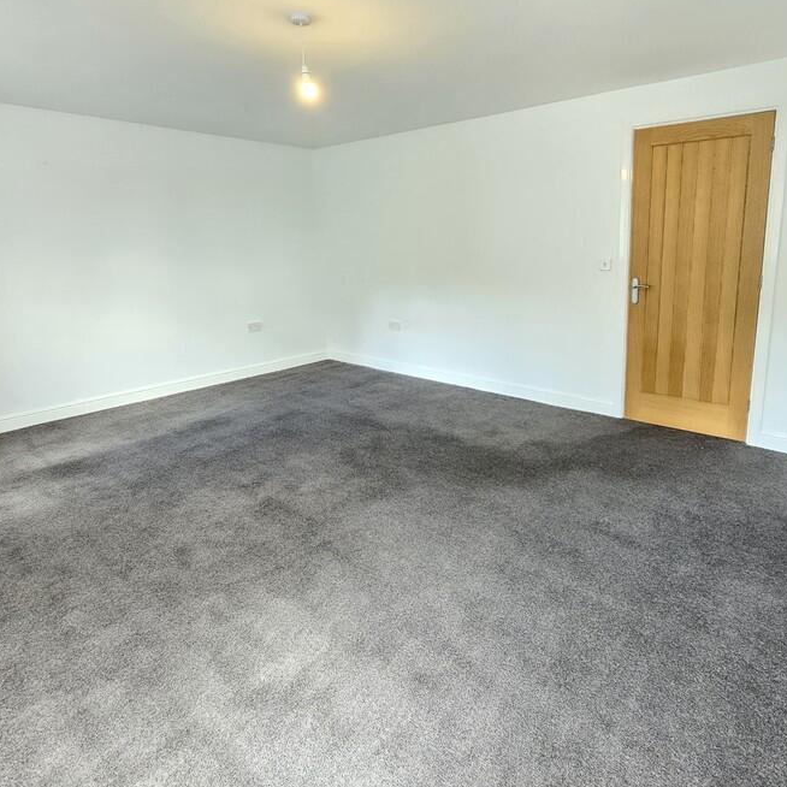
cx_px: 475
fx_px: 463
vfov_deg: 80.2
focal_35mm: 18
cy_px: 333
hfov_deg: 79.7
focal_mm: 2.2
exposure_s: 1/25
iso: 640
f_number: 2.2
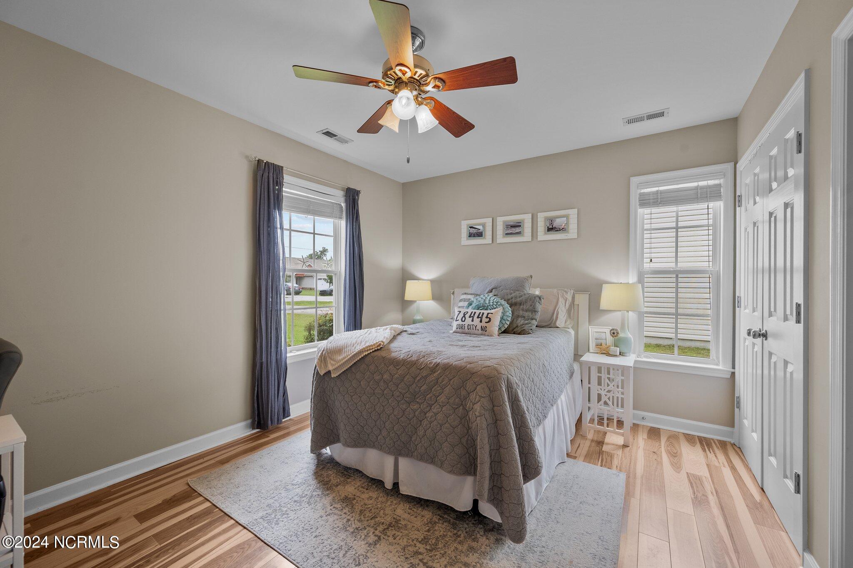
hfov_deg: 104.3
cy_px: 284
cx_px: 426
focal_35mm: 14
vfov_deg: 81.2
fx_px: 332
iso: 640
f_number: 7.1
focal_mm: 14
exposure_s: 1/6
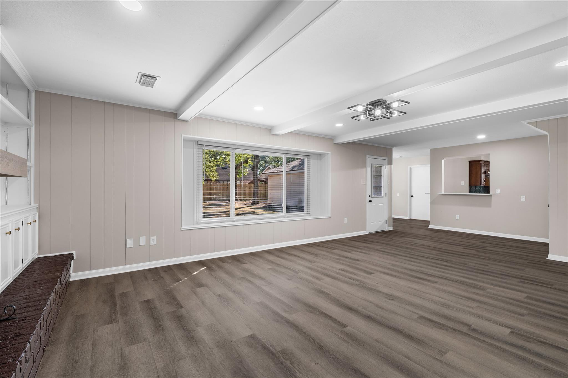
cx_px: 284
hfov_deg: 96.7
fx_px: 252
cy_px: 189
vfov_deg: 73.7
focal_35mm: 16
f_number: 9
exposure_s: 1
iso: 200
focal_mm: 16
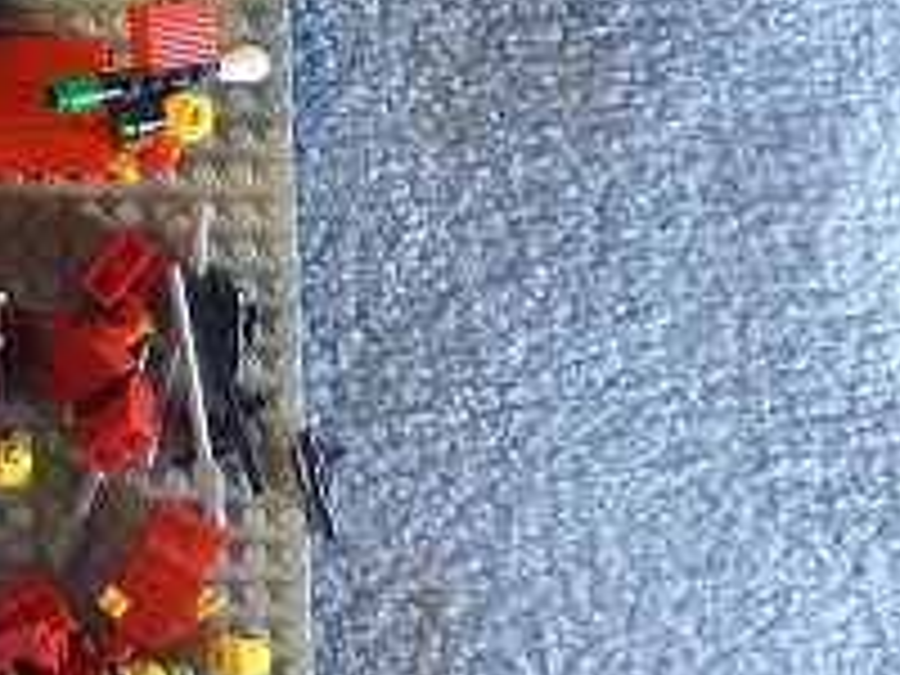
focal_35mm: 100
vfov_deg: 14.2
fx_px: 2600
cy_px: -194
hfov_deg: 17.0
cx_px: -594
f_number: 3.3
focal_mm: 4.1
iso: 200
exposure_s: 1/30
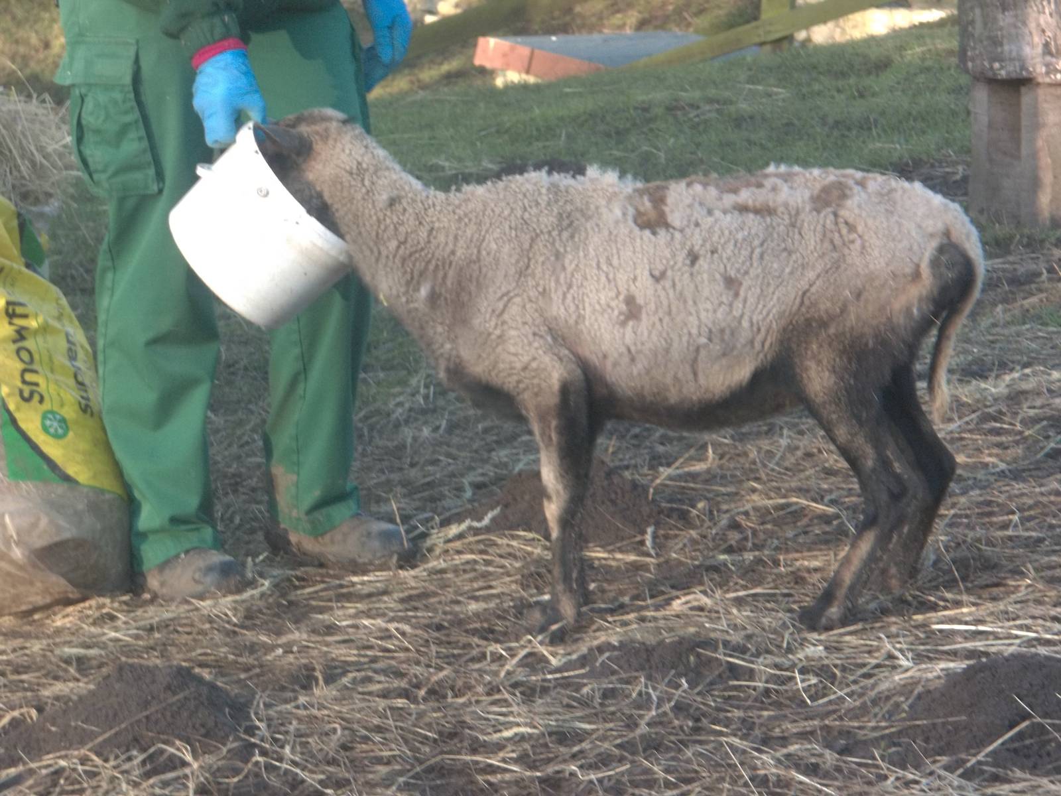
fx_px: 5057
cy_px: 398
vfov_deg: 9.0
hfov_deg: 12.0
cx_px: 530
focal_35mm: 165
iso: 160
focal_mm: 29.5
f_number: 5.9
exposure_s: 1/30
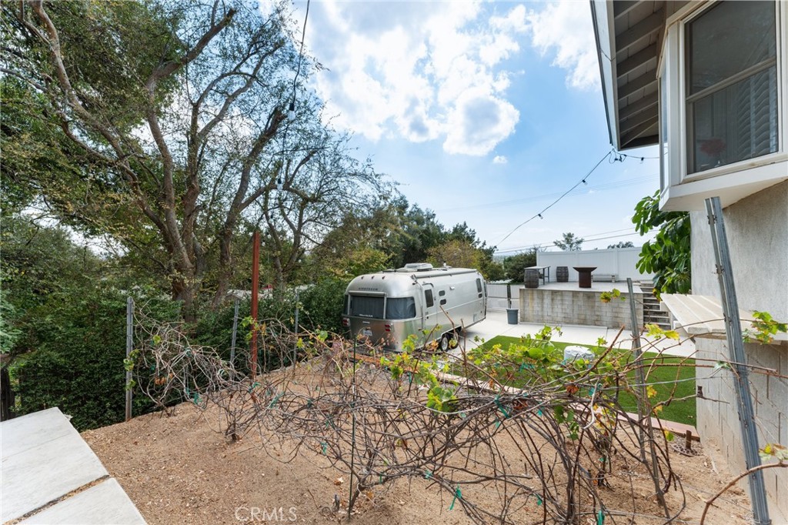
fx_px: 306
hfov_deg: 104.3
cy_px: 262
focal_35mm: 14
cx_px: 394
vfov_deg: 81.2
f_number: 11
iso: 100
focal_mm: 14
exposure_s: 1/125
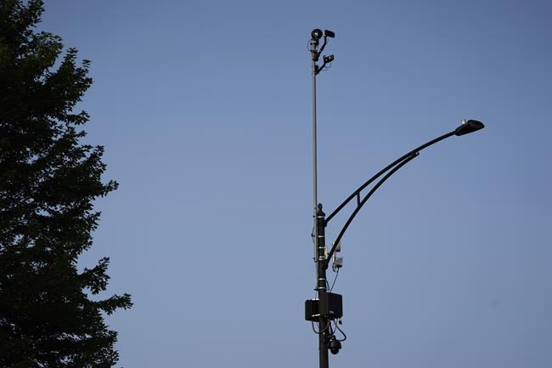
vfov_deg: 13.7
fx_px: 1533
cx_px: 276
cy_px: 184
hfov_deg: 20.4
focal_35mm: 100
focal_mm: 100
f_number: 4.5
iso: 160
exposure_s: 1/3200
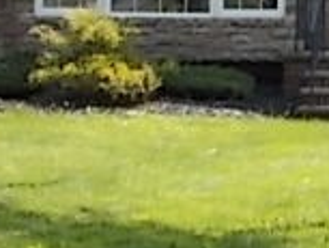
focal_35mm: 318
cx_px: 574
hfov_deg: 6.1
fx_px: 3025
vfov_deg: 4.7
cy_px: -75
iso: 80
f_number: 5.8
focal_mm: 13.5
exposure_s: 1/125
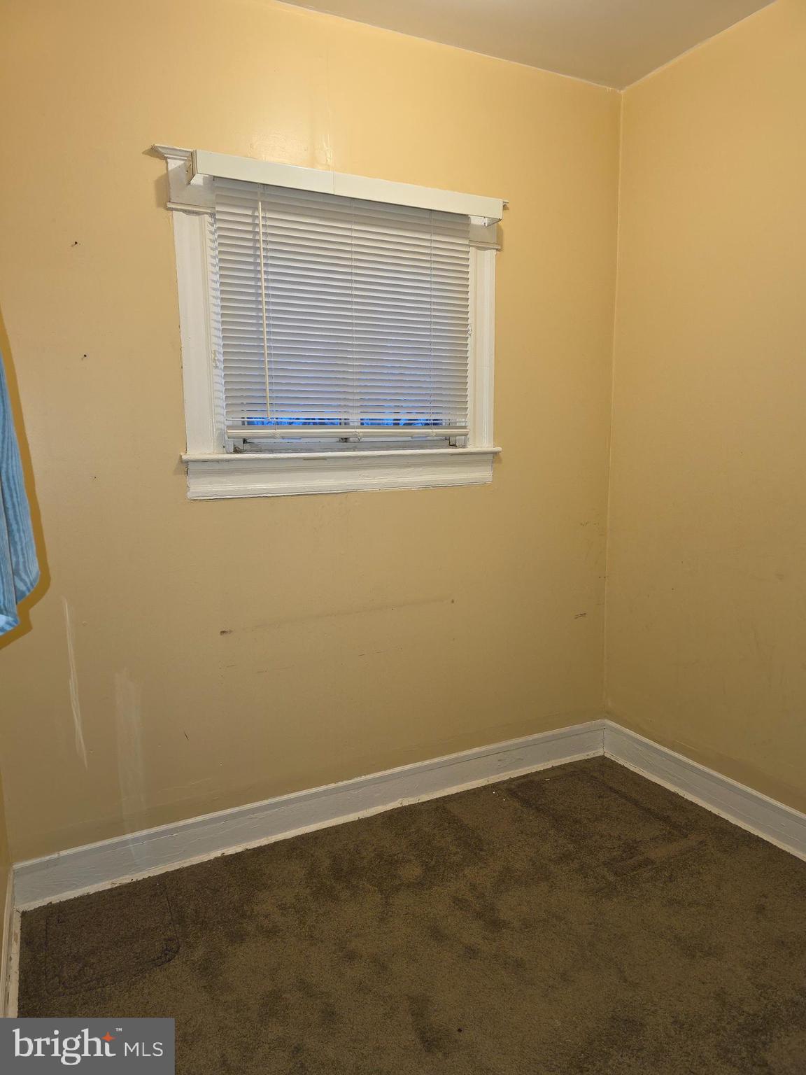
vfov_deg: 73.9
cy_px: 538
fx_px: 714
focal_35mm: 23
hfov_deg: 58.9
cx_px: 403
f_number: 1.7
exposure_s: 1/40
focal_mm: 6.3
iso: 100
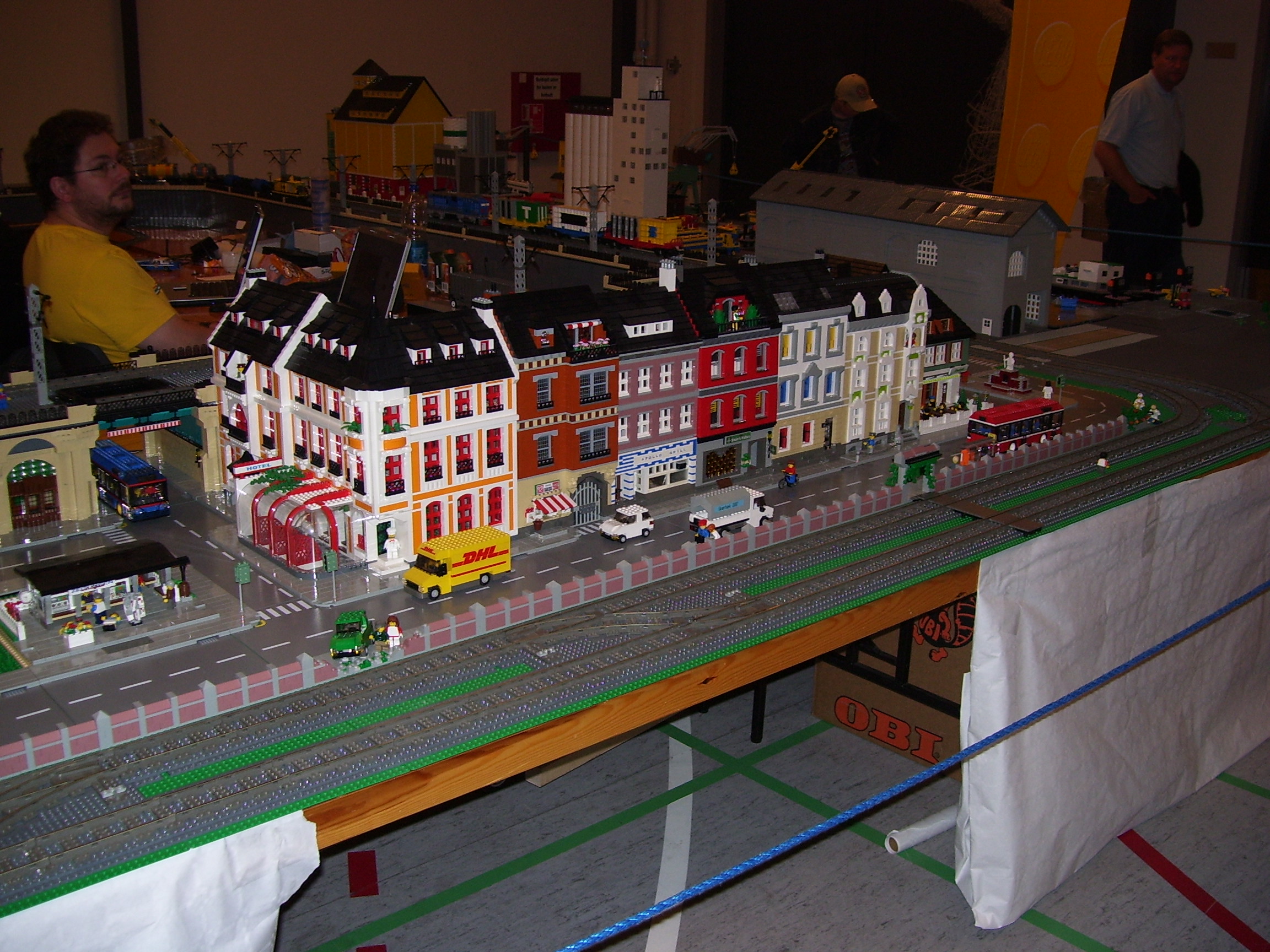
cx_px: 635
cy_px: 476
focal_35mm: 36
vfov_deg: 39.7
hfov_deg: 51.4
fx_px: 1321
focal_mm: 6
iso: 80
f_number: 2.7
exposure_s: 1/60
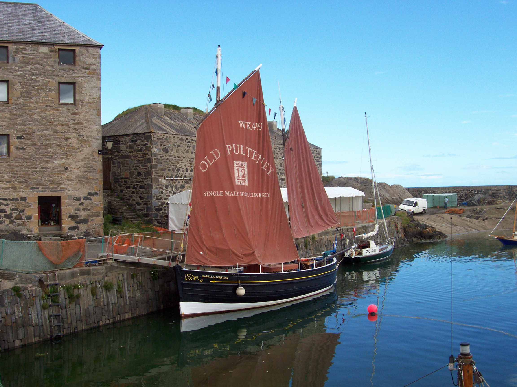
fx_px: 627
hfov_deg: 44.8
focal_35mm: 42
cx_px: 258
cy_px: 194
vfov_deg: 34.3
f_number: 5.6
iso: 80
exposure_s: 1/260
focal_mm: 7
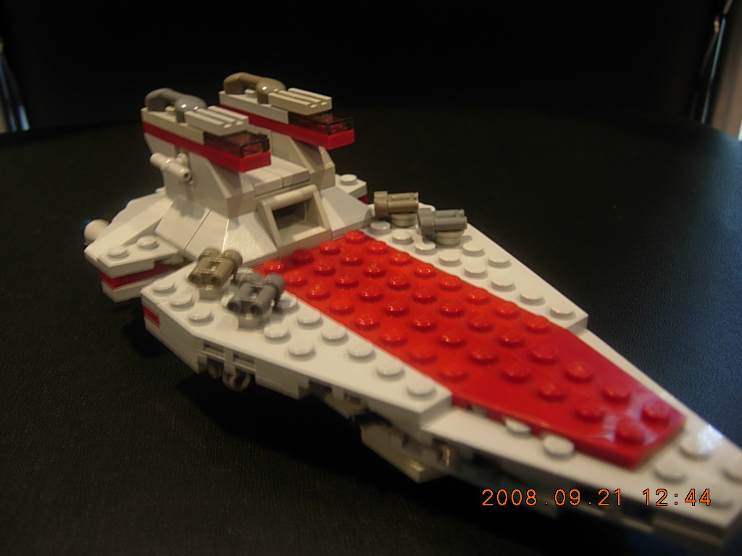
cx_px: 371
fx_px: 772
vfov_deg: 39.7
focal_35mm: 36
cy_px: 278
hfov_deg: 51.4
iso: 79
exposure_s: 1/4
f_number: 2.7
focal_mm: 7.5
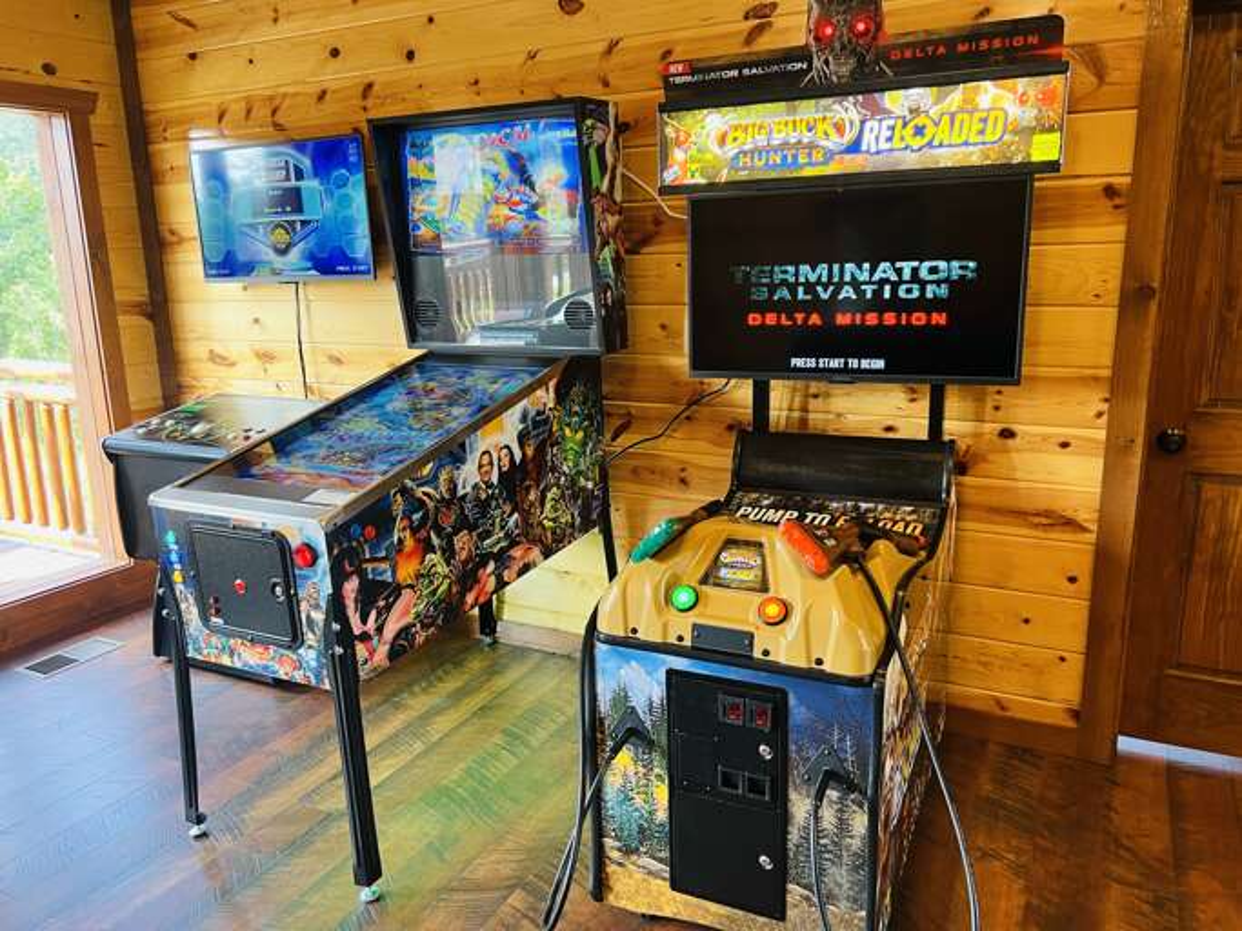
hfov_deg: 67.3
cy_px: 466
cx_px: 621
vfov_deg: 53.0
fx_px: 933
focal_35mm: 26
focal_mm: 5.7
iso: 80
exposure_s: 1/60
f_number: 1.5
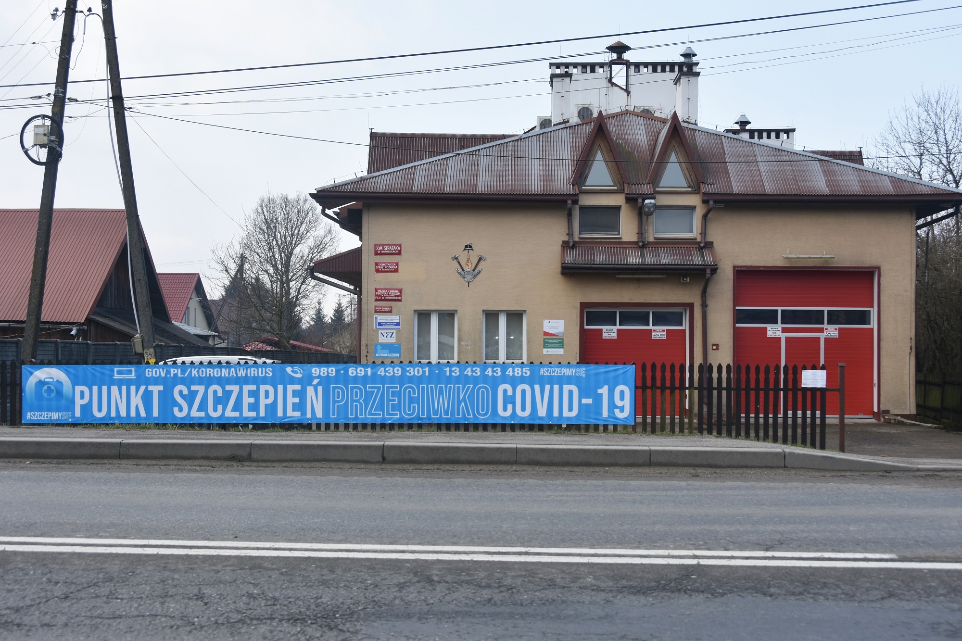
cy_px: 320
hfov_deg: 41.1
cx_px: 481
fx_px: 1282
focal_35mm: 48
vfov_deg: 28.1
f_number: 7.1
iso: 100
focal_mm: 32
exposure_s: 1/200
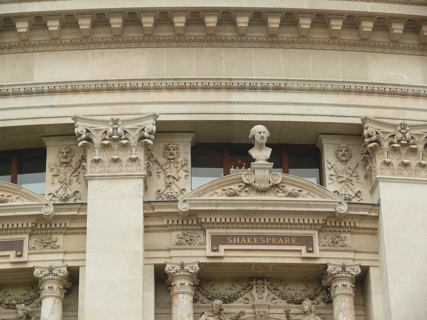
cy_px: 160
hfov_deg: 17.4
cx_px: 214
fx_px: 1393
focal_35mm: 113
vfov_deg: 13.1
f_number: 3.6
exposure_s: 1/125
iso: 100
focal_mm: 23.8
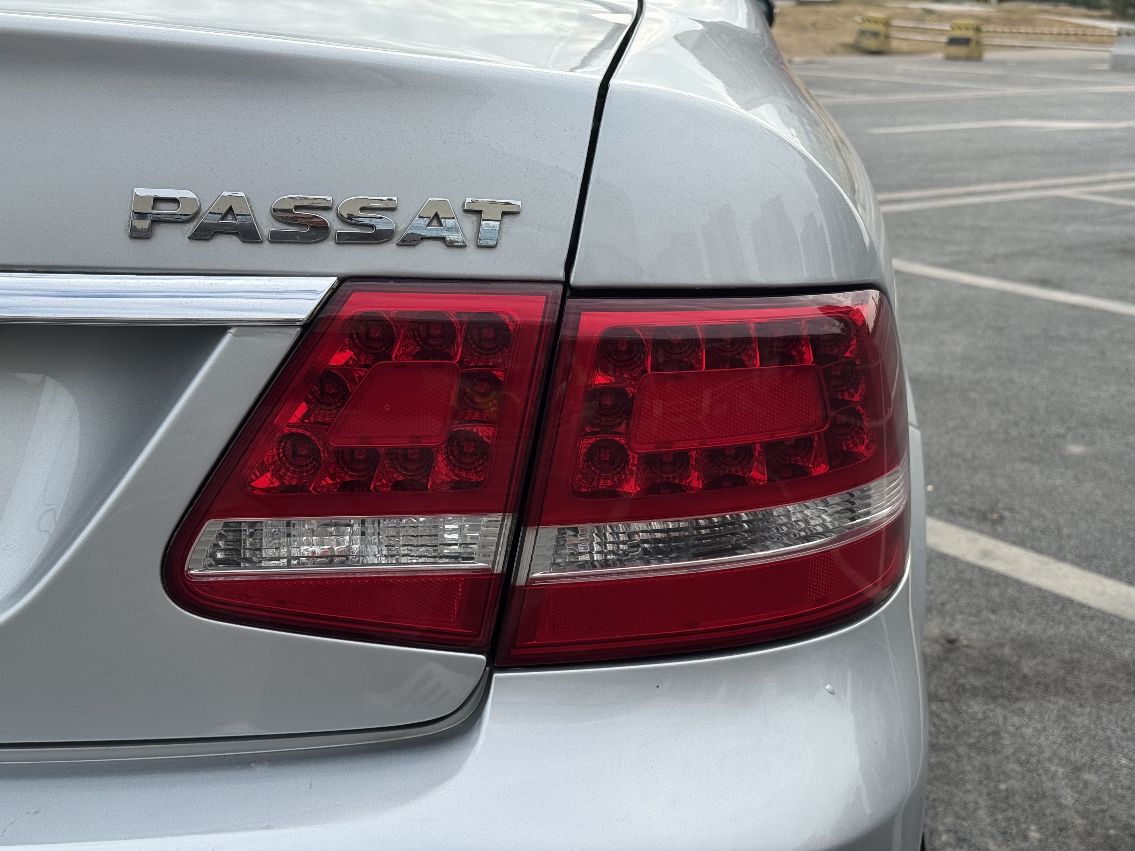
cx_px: 568
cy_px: 426
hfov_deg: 39.7
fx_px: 1574
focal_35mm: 48
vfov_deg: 30.3
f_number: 1.78
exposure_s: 1/2331
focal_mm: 6.76
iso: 64
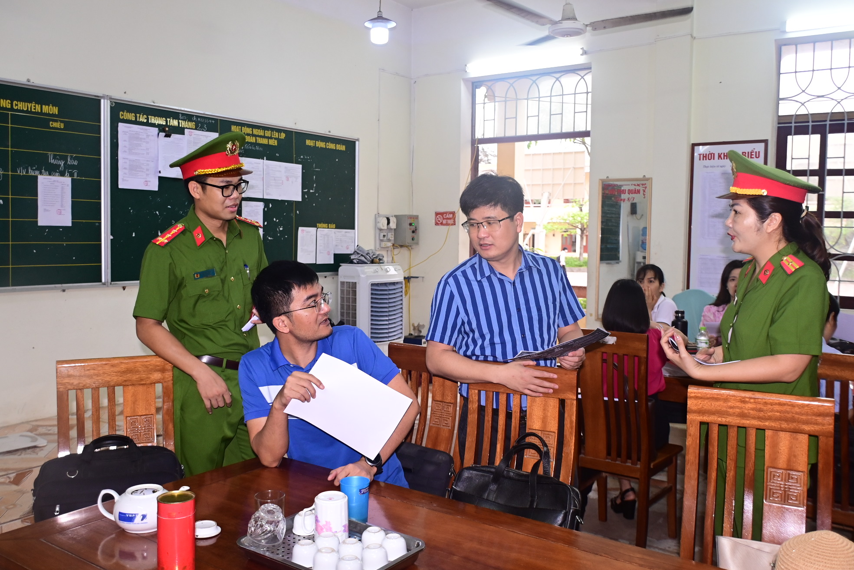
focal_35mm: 33
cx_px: 427
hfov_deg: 57.2
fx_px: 783
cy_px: 285
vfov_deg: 40.0
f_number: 4
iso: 800
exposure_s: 1/200
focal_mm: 22
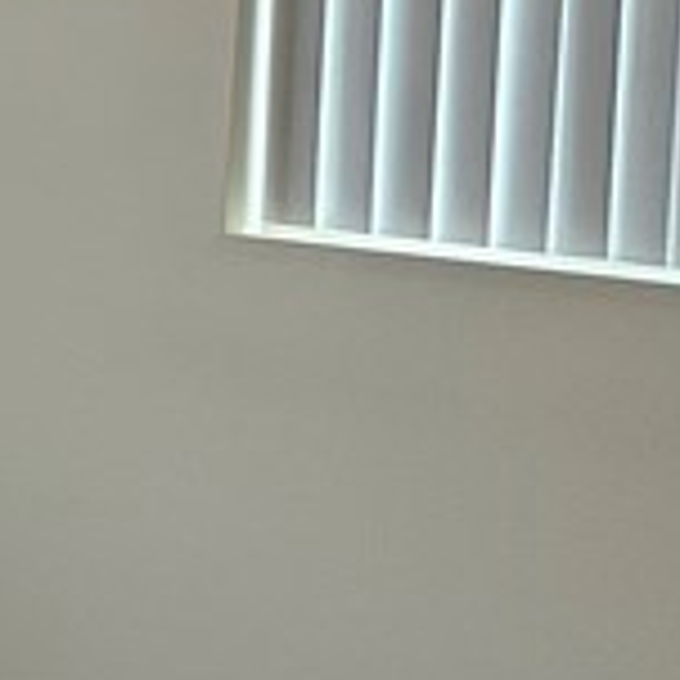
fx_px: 3200
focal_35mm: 144
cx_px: -509
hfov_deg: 11.3
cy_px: 90
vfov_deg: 12.1
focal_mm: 6.86
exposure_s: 1/60
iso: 250
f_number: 1.78
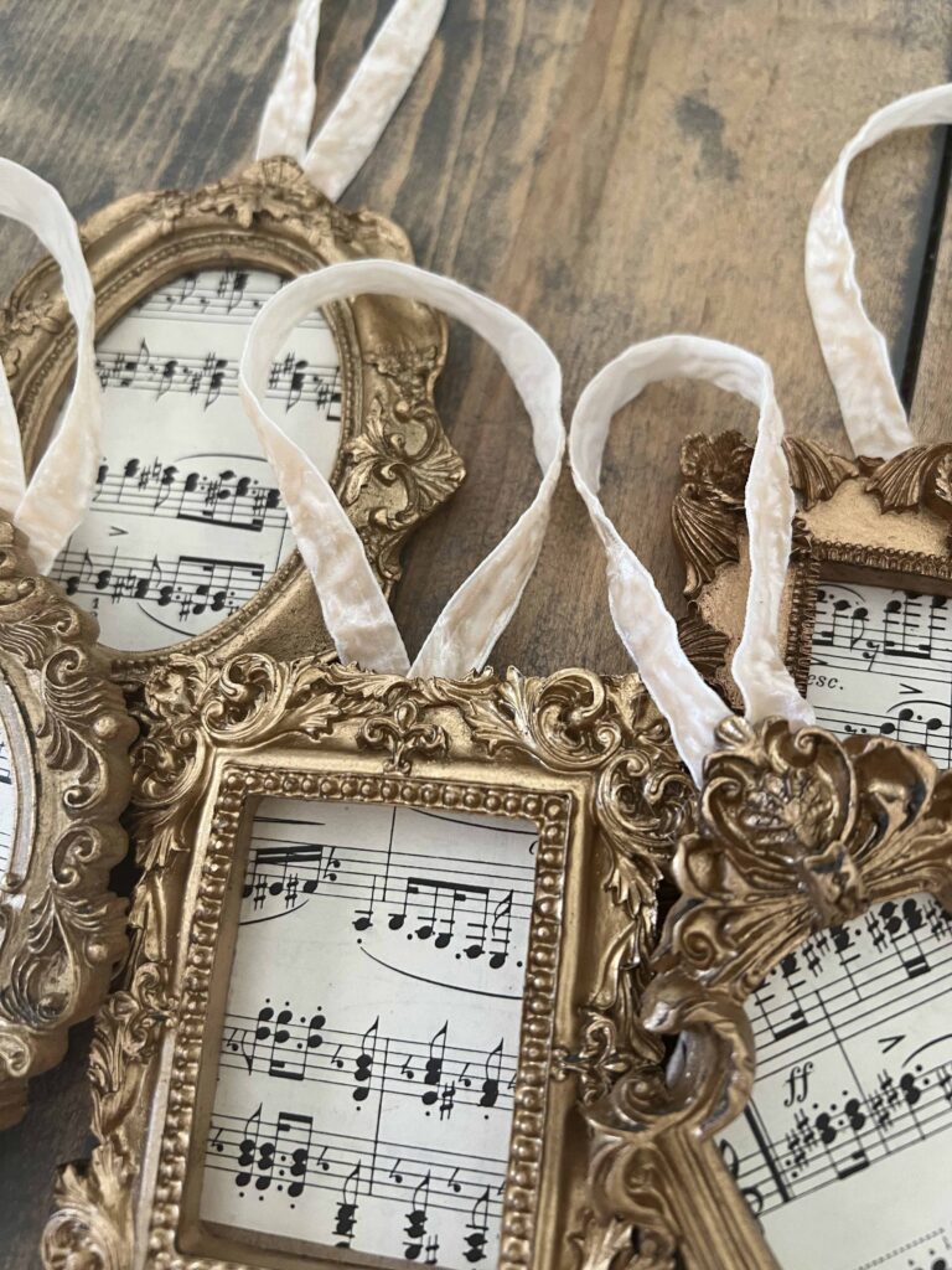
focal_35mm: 26
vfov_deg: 67.3
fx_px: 953
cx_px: 476
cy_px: 635
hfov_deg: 53.1
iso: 125
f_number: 1.5
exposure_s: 1/60
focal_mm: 5.7
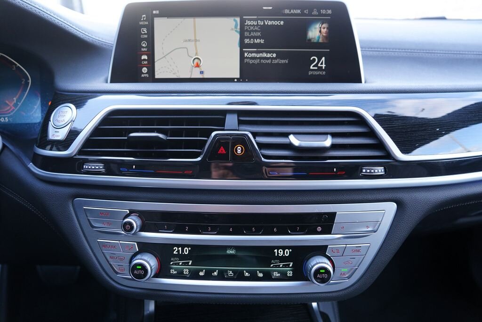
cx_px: 241
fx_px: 321
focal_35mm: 24
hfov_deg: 73.7
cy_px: 161
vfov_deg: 53.1
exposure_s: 1/160
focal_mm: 24
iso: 1600
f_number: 4
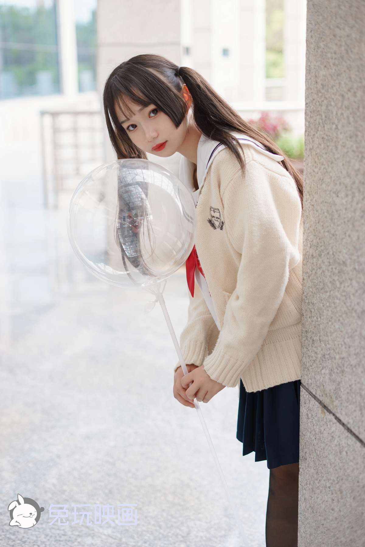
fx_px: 760
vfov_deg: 39.6
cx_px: 182
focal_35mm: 50
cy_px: 274
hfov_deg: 27.0
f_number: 2.2
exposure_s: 1/320
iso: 100
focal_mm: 50
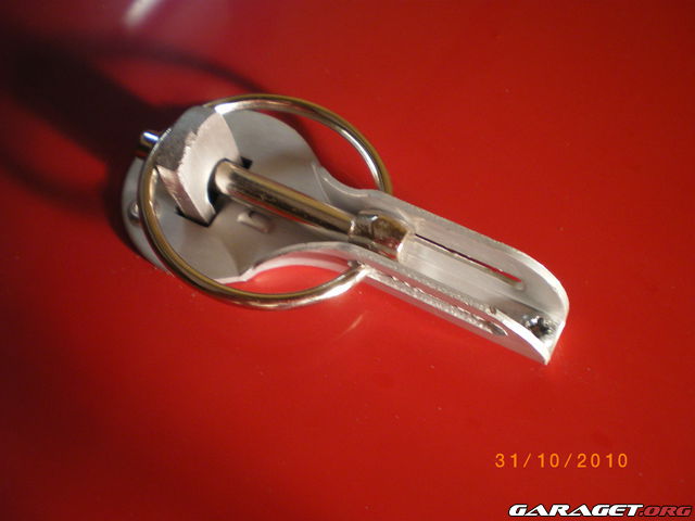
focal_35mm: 36
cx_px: 348
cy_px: 260
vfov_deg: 39.7
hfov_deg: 51.4
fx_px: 723
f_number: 3.1
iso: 250
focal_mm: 6.3
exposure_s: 1/50
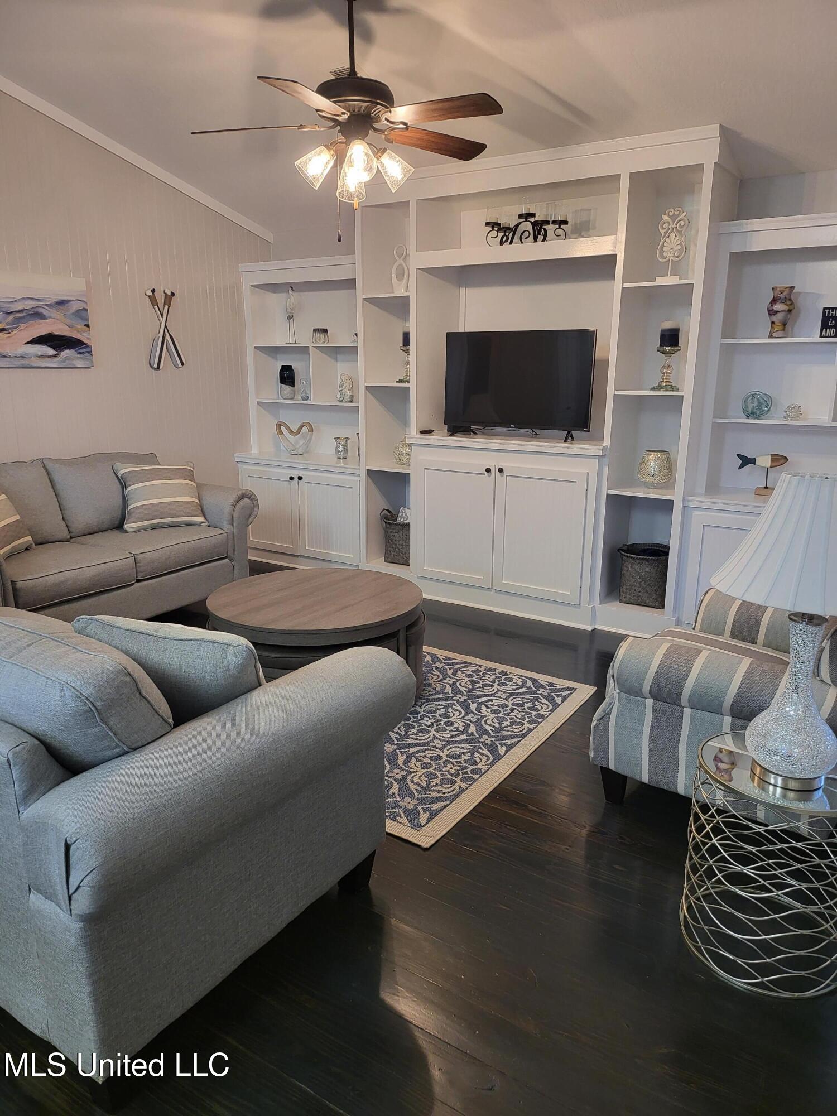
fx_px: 774
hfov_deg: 56.8
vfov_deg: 71.6
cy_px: 558
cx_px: 418
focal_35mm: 24
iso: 200
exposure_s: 1/59
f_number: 1.8
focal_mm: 5
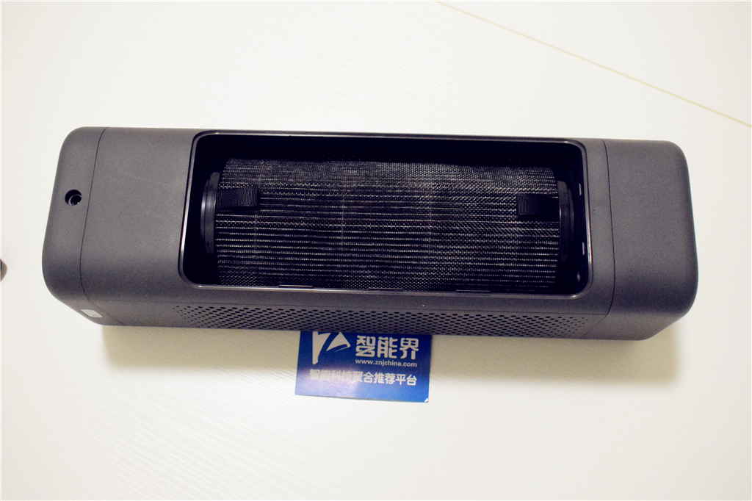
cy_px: 250
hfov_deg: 51.3
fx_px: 783
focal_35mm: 38
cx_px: 376
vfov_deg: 35.5
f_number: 6.3
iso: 12800
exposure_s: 1/160
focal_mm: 25
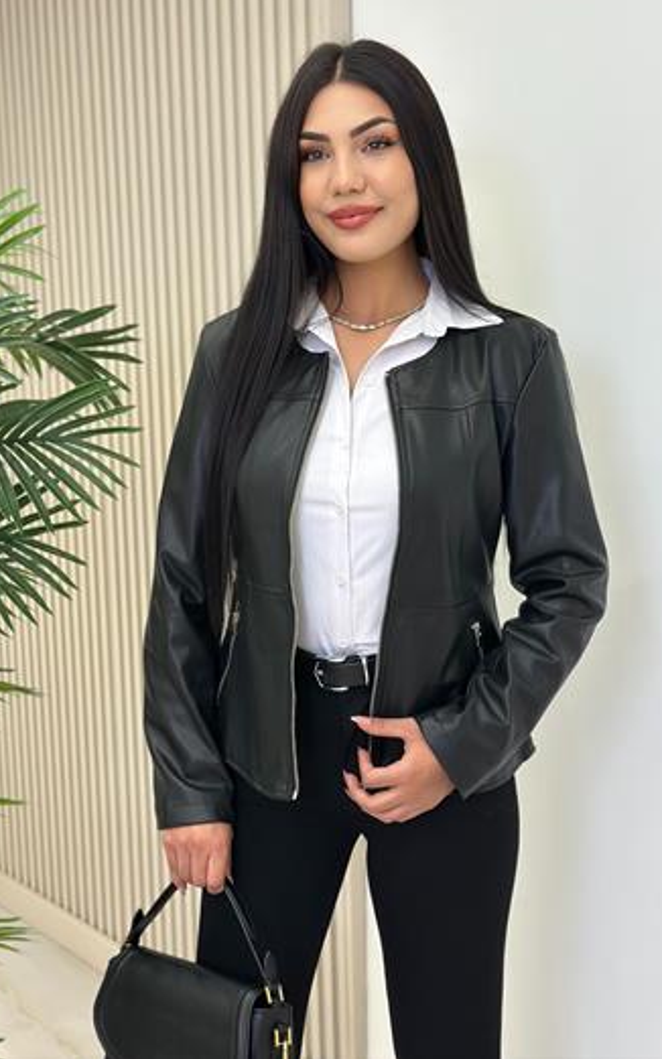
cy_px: 524
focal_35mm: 52
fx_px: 1502
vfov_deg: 38.9
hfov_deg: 24.8
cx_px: 286
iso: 80
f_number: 1.78
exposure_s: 1/141
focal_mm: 6.86
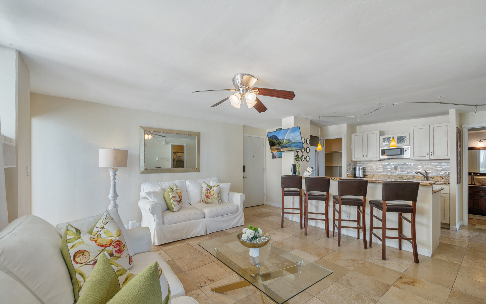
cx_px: 241
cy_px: 167
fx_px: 199
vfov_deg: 74.6
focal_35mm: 15
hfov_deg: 101.5
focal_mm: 7
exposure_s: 1/800
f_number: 4
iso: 250
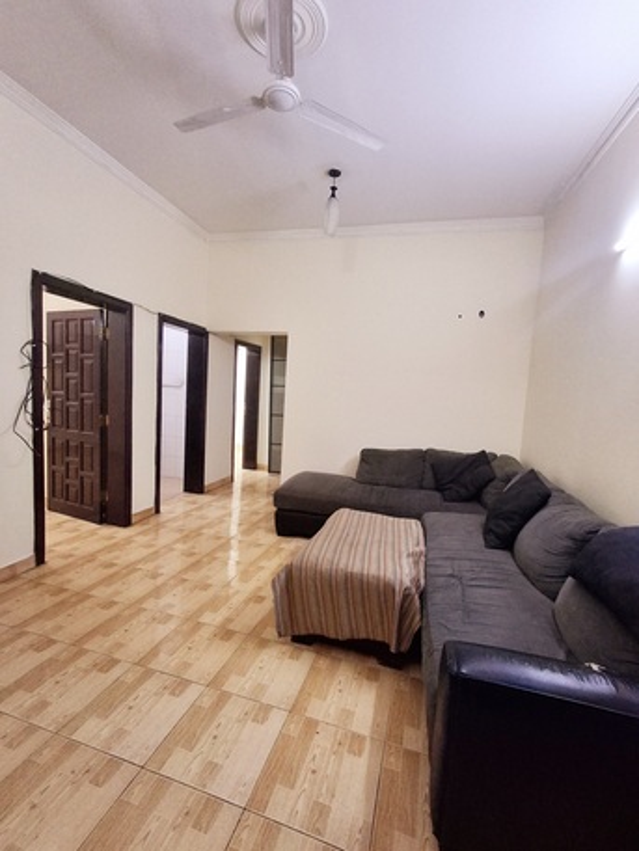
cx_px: 320
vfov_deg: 94.5
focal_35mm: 16
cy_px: 426
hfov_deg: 78.1
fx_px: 394
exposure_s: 1/50
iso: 200
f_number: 2.2
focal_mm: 1.64
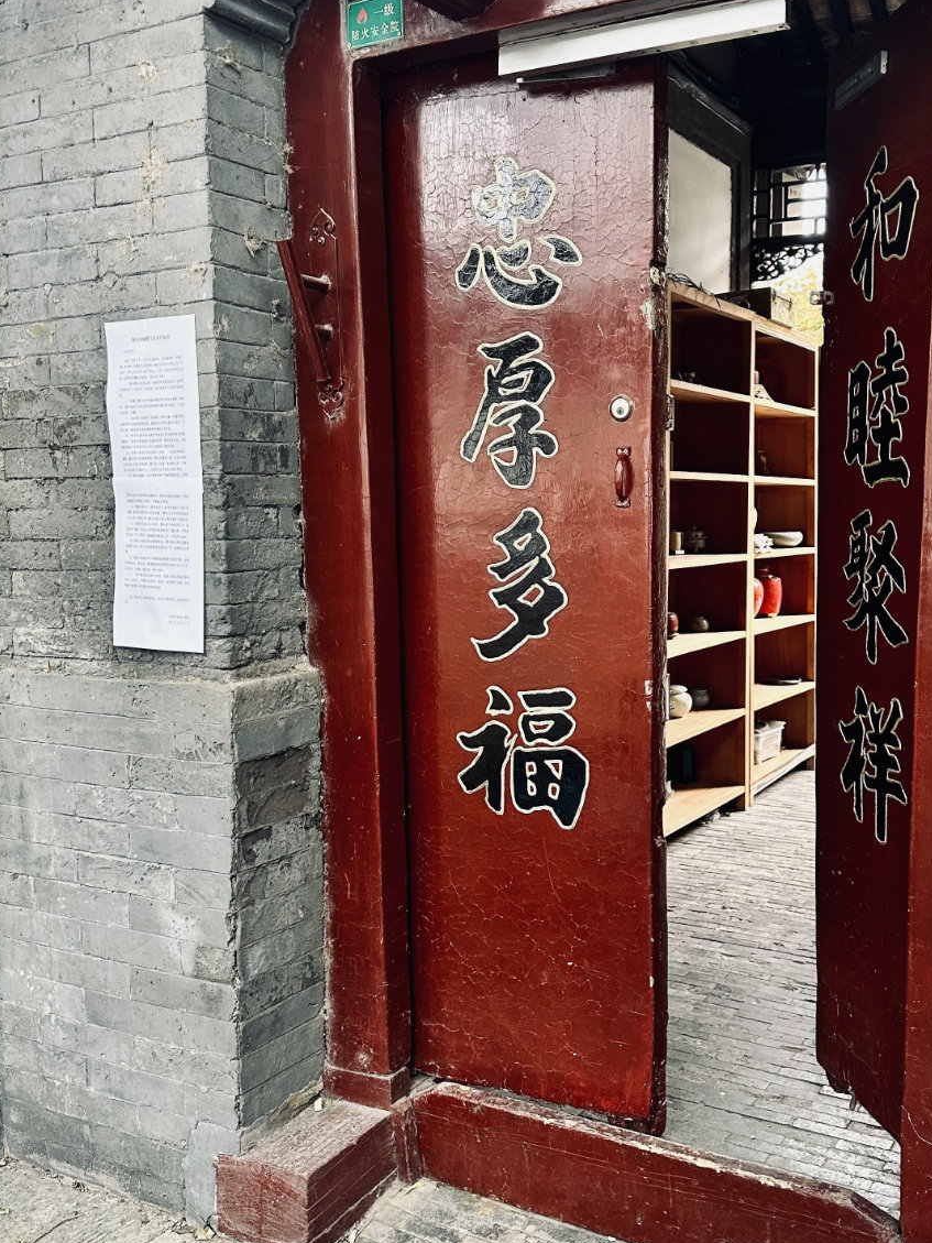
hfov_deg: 41.3
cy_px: 577
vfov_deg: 53.9
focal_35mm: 34
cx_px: 617
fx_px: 1220
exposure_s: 1/82
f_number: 1.8
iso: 250
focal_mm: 6.9
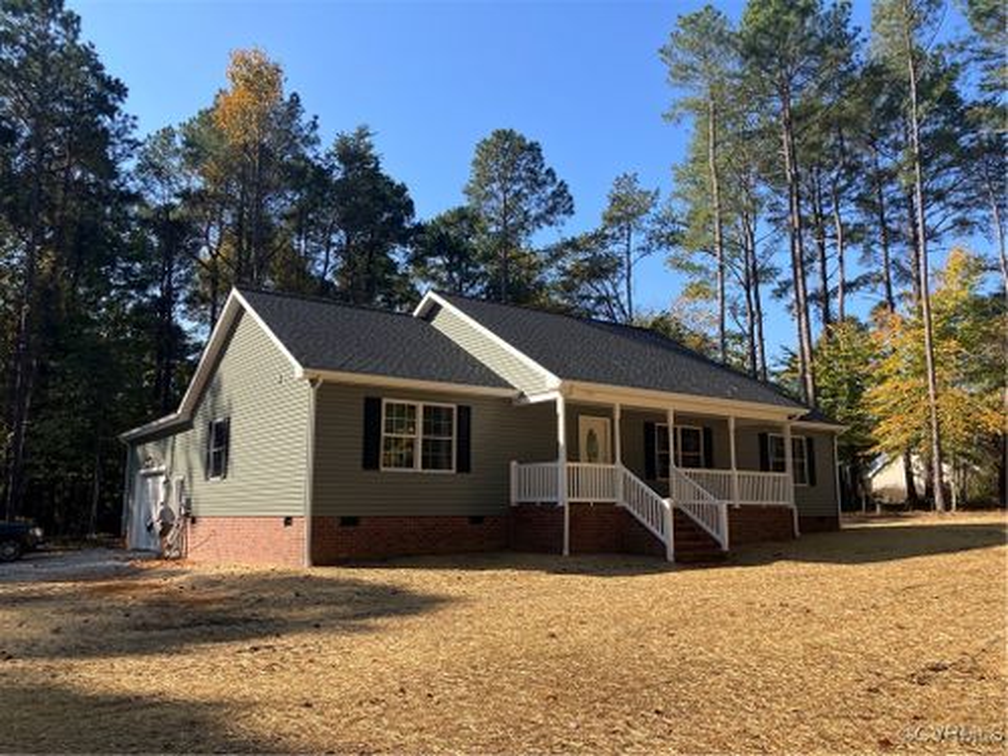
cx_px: 504
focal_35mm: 28
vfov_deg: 49.7
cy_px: 378
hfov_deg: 63.4
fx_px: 815
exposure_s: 1/1033
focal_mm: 3.99
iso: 32
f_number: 1.8
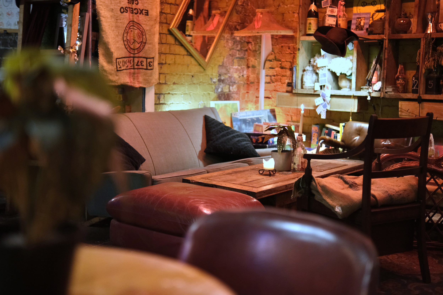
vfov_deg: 27.0
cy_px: 148
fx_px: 615
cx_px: 222
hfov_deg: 39.6
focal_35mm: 50
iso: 1600
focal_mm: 33
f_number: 1.4
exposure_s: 1/60
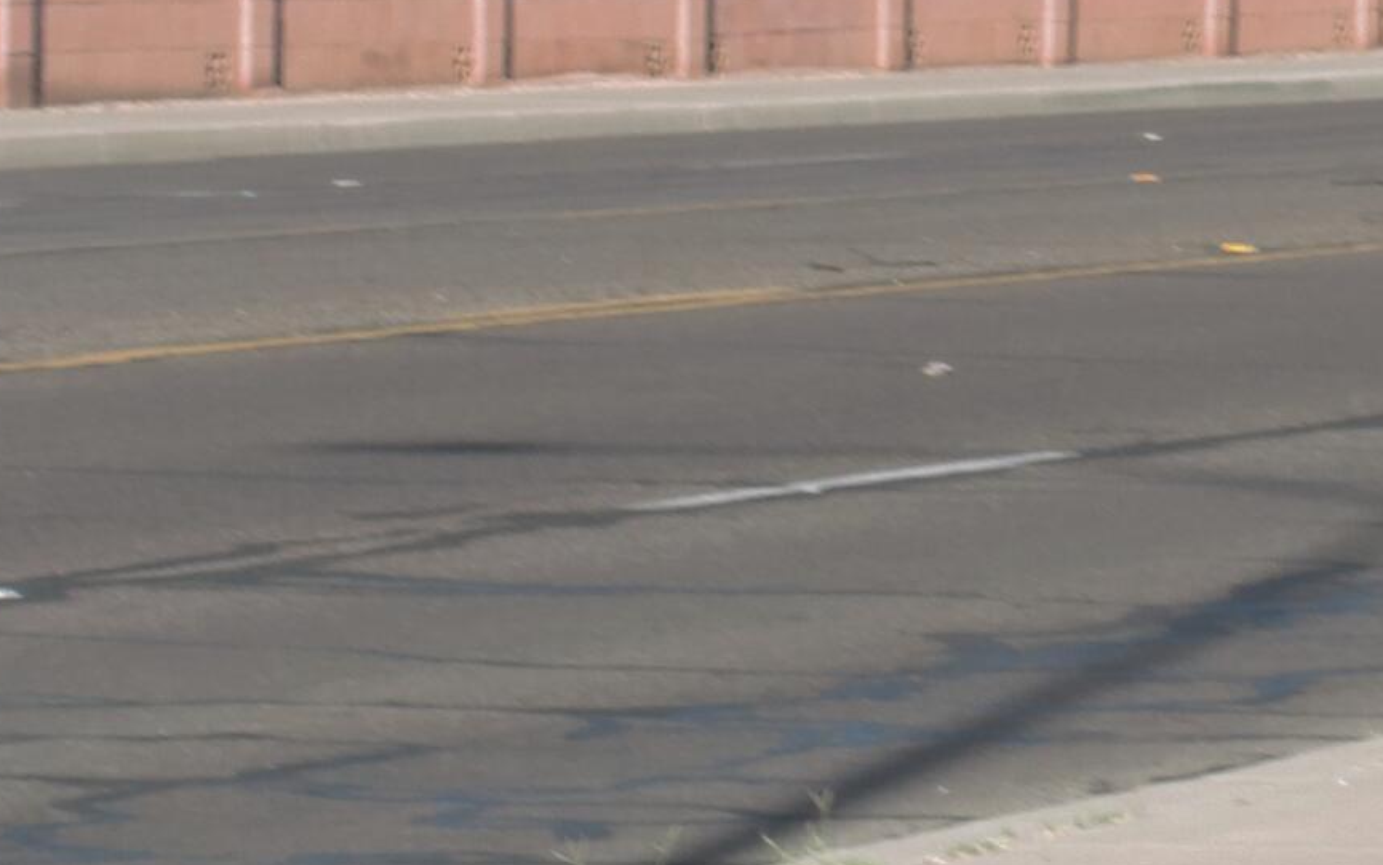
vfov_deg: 3.0
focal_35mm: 441
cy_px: -627
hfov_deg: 4.7
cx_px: 2042
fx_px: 16625
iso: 80
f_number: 7.5
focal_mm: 21.4
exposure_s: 1/80
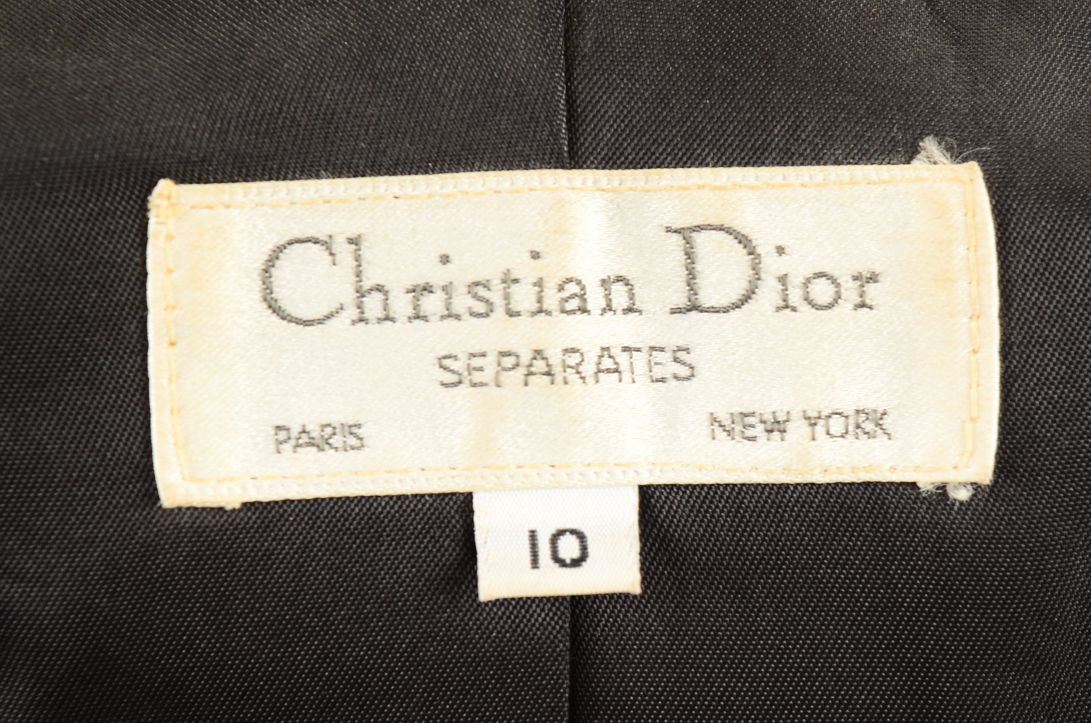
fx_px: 2495
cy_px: 362
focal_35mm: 82
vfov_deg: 16.5
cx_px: 546
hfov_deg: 24.7
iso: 320
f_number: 10
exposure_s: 1/60
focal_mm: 55
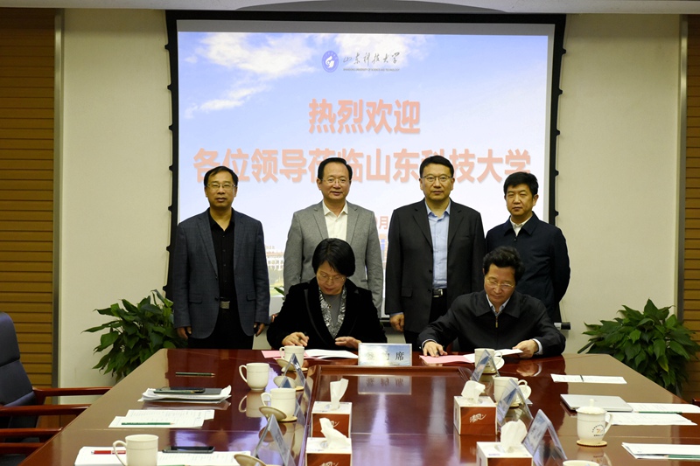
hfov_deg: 28.8
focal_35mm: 70
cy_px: 233
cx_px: 350
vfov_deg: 19.4
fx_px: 1361
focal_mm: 70
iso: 2500
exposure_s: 1/80
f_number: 8
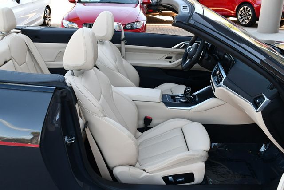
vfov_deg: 36.9
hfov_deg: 53.1
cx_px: 142
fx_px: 284
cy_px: 95
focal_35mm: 36
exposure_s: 1/250
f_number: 5
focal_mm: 18
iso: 400
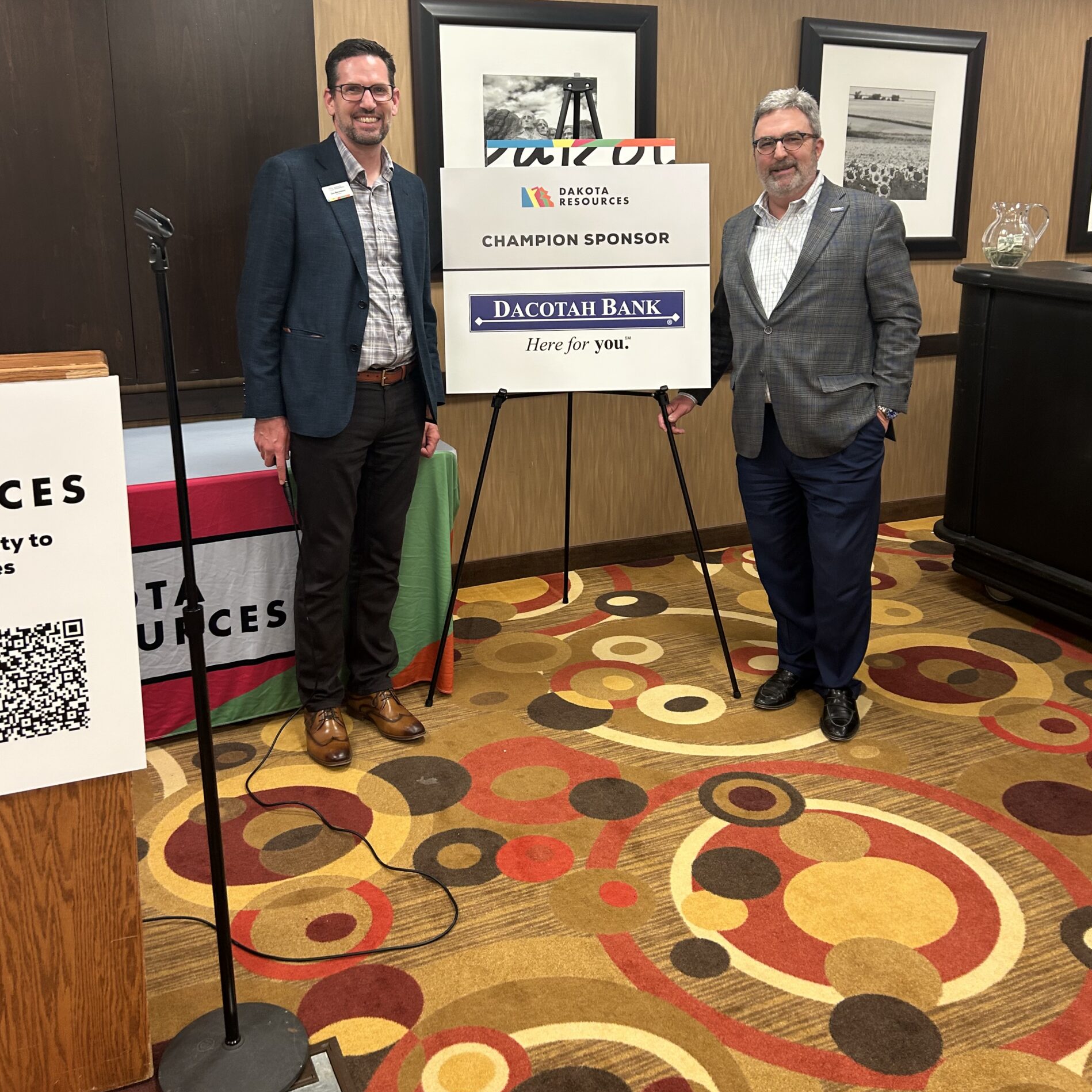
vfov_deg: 52.0
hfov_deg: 52.5
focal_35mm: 31
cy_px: 414
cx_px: 543
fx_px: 1106
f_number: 1.5
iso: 100
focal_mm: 5.7
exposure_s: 1/60
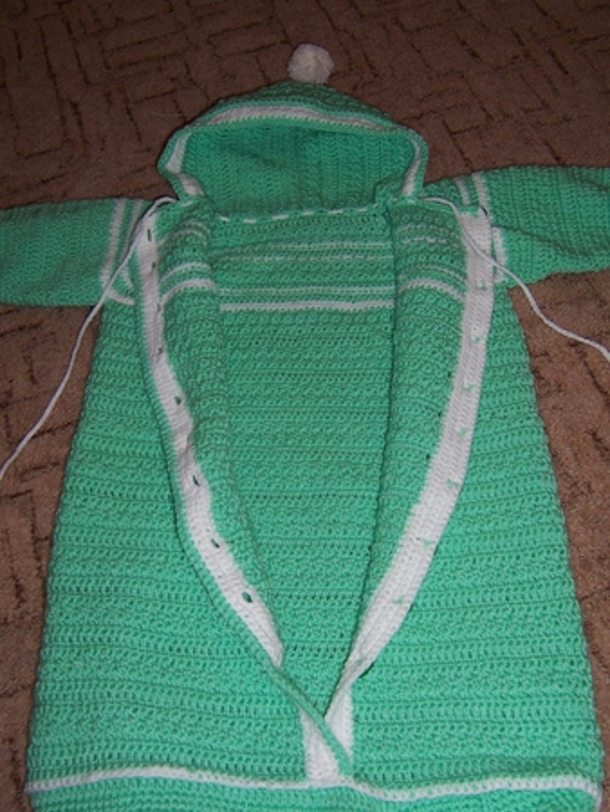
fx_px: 939
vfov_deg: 46.8
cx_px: 305
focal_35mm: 40
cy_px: 406
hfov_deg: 36.0
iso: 80
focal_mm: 6.7
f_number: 3.4
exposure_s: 1/60
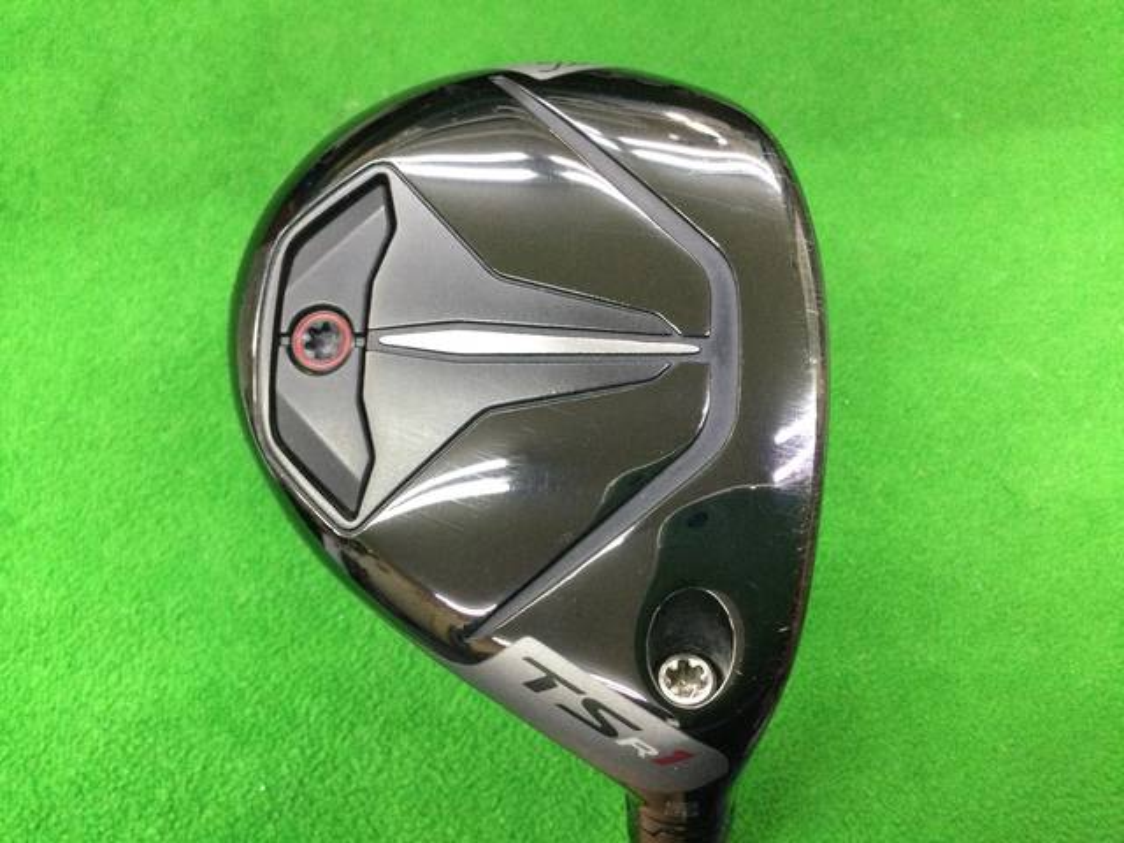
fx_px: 1007
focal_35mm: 31
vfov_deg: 45.4
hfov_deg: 58.4
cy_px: 422
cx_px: 562
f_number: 2.4
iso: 200
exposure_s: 1/30
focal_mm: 3.3
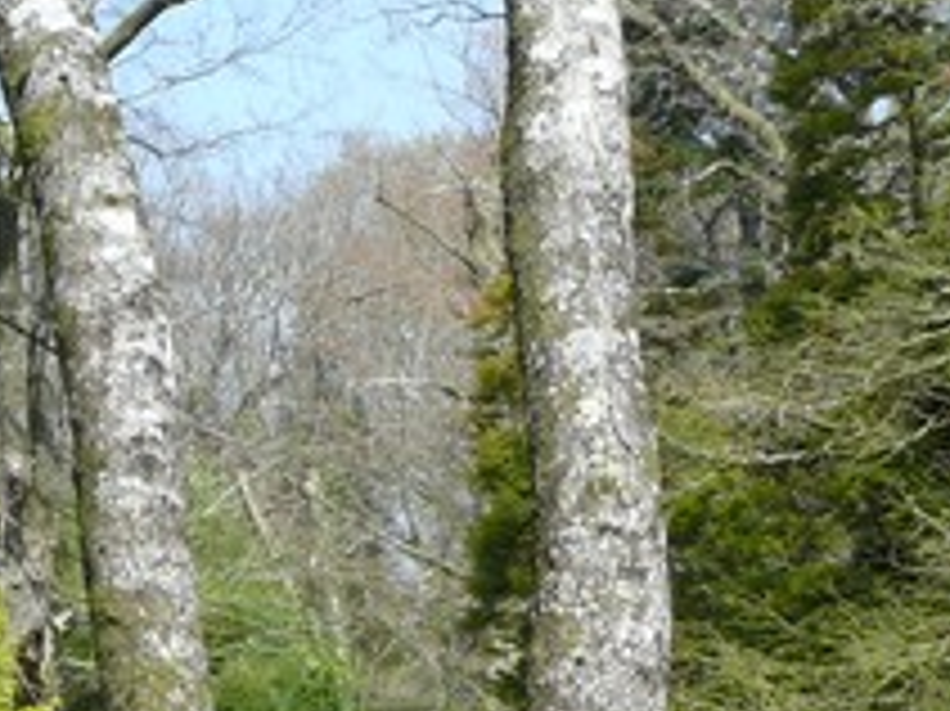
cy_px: 837
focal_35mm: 141
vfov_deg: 10.4
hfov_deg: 13.6
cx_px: -167
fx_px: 3867
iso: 100
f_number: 5.6
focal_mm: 7.4
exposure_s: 1/250
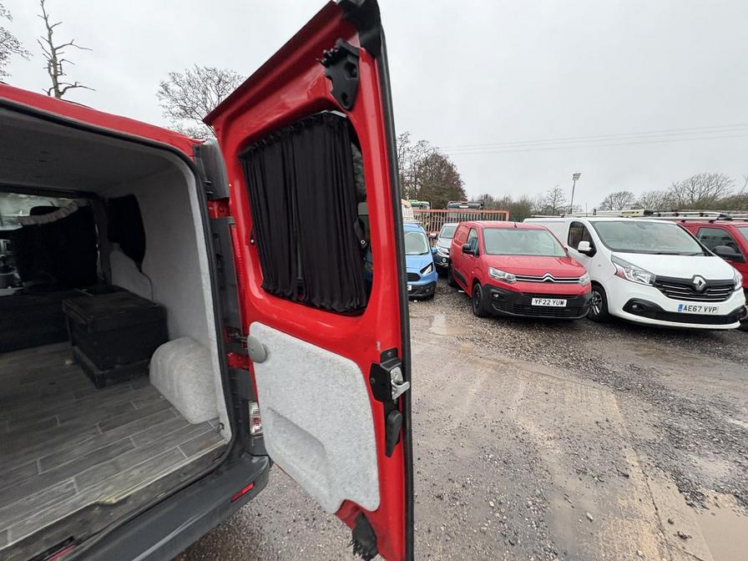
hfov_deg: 102.1
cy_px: 280
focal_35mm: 14
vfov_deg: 85.7
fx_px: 303
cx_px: 374
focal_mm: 2.22
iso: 200
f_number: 2.2
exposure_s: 1/99
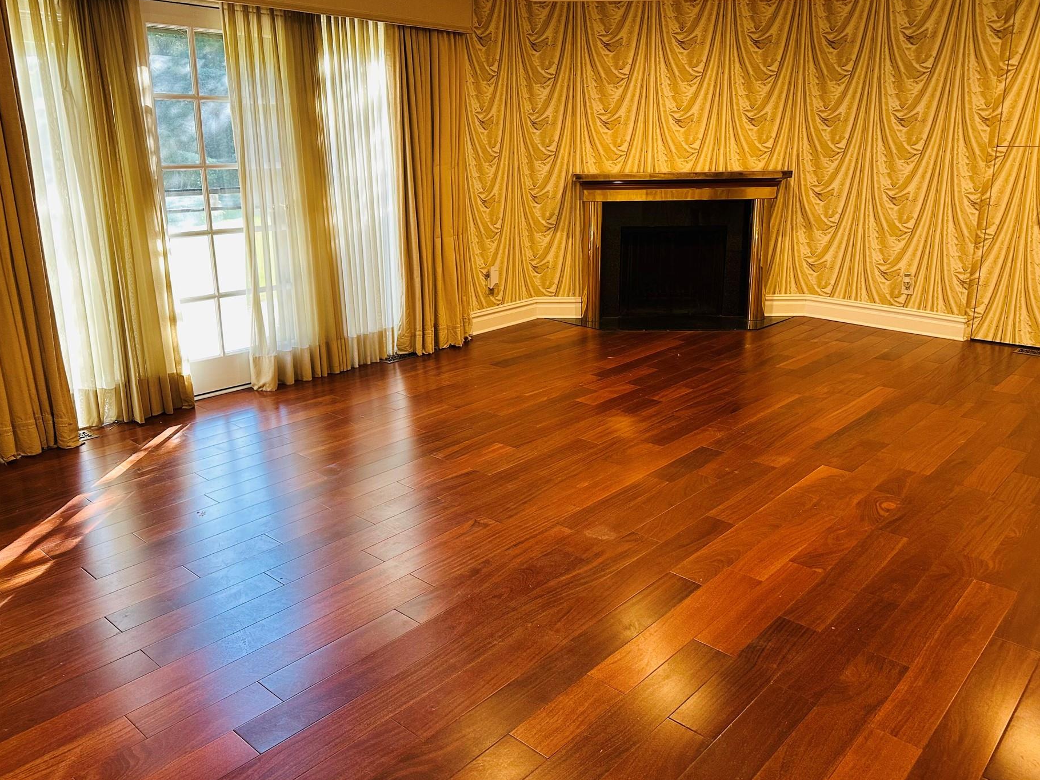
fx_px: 811
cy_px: 368
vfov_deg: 51.3
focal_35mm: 27
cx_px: 538
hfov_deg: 65.3
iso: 160
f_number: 1.78
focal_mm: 6.86
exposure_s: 1/120
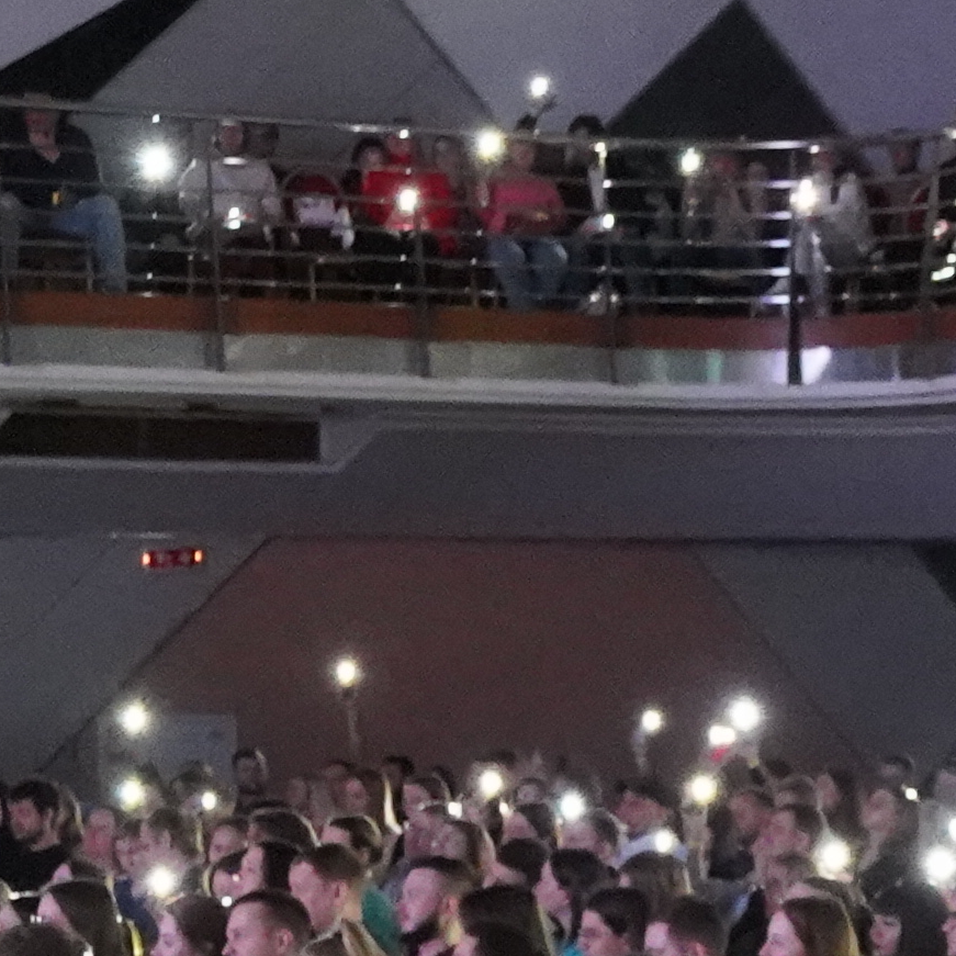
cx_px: 1410
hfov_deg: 13.8
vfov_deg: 14.4
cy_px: 1014
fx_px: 3718
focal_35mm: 119
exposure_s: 1/100
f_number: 4
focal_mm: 21
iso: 12800
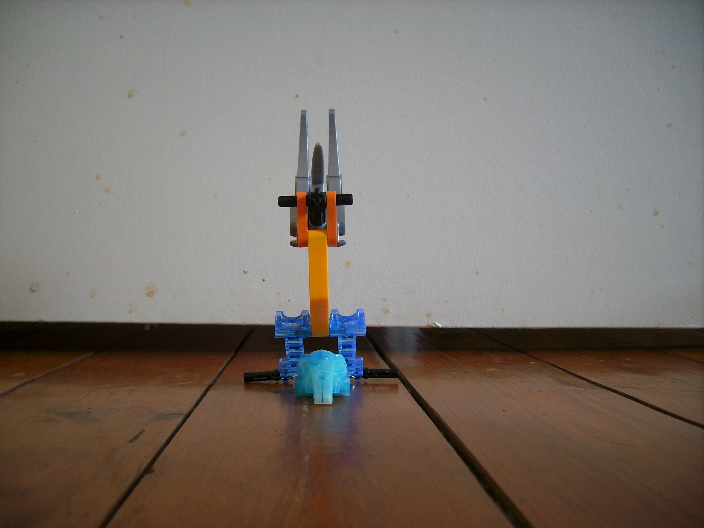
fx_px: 651
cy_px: 264
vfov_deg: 44.2
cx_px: 352
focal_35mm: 32
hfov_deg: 56.8
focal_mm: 5.99
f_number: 2.8
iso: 50
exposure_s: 1/6
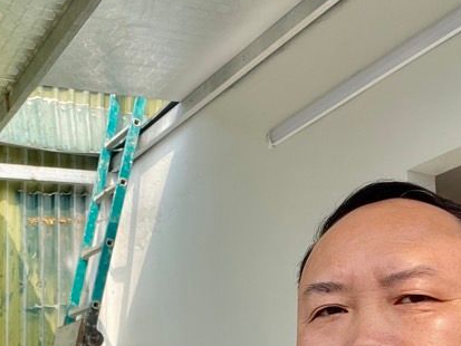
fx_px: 759
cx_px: 134
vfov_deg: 24.3
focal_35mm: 57
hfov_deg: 33.3
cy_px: 359
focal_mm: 2.71
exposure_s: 1/569
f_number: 2.2
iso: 25
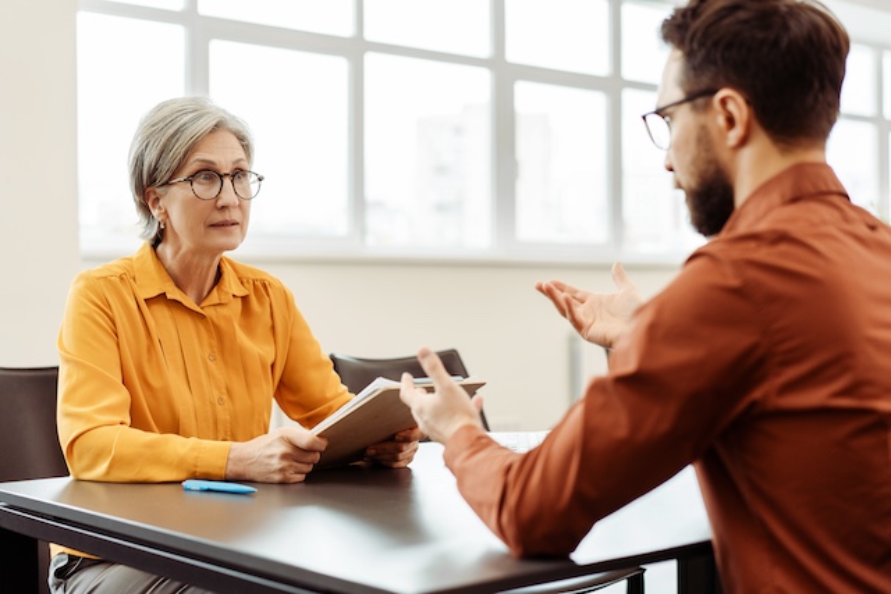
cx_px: 446
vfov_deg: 24.6
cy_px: 297
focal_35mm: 55
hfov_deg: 36.2
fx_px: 1361
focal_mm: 55
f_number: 2.5
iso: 500
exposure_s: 1/250
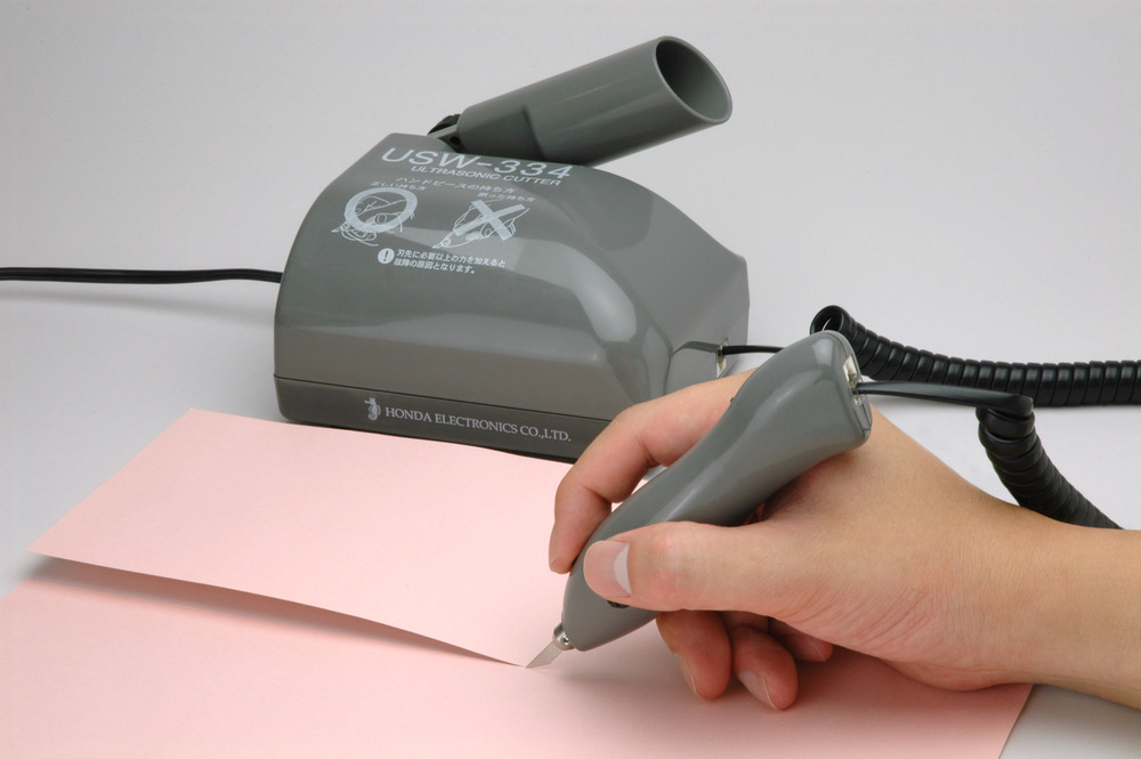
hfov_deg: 19.5
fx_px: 3325
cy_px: 380
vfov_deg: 13.0
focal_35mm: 105
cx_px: 570
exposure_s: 1/4
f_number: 27
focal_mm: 70
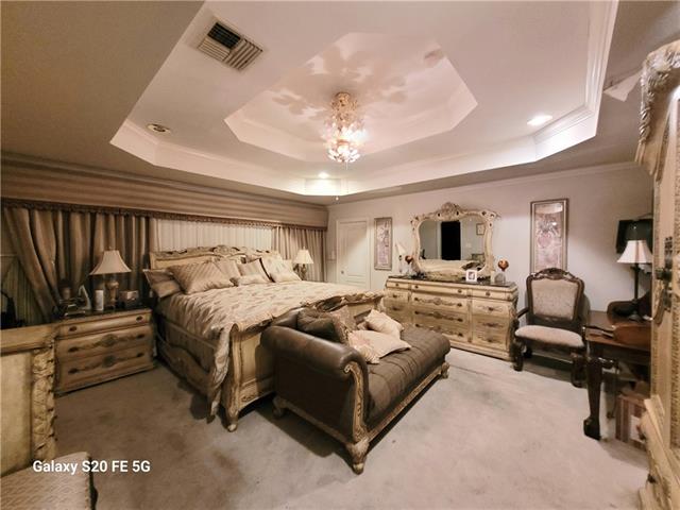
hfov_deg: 106.2
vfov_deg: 89.9
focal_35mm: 13
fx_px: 255
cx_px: 340
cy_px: 255
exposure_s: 1/30
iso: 500
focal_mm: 1.74
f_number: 2.2
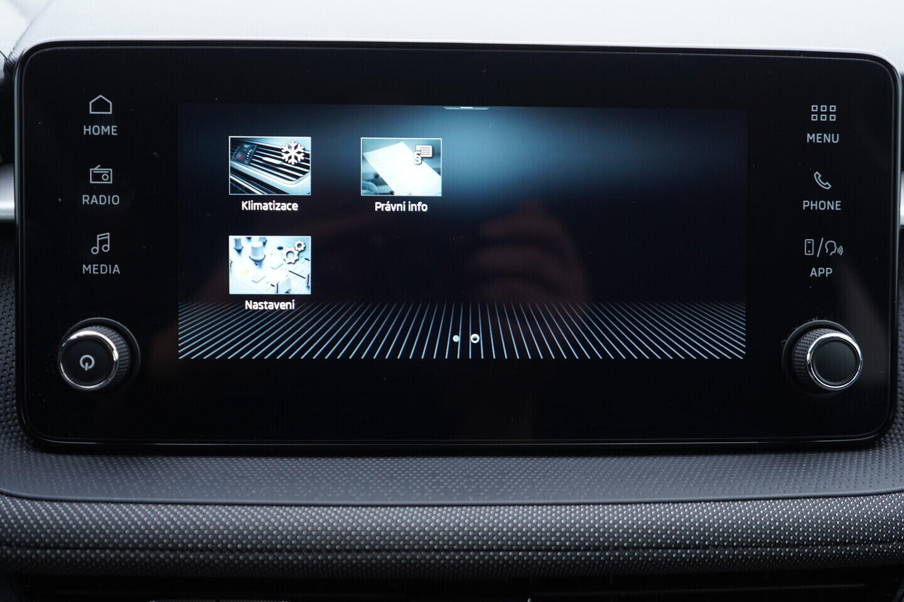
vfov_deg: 36.9
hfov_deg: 53.1
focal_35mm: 36
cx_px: 452
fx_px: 904
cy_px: 301
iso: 250
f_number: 2.8
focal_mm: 24
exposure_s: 1/40
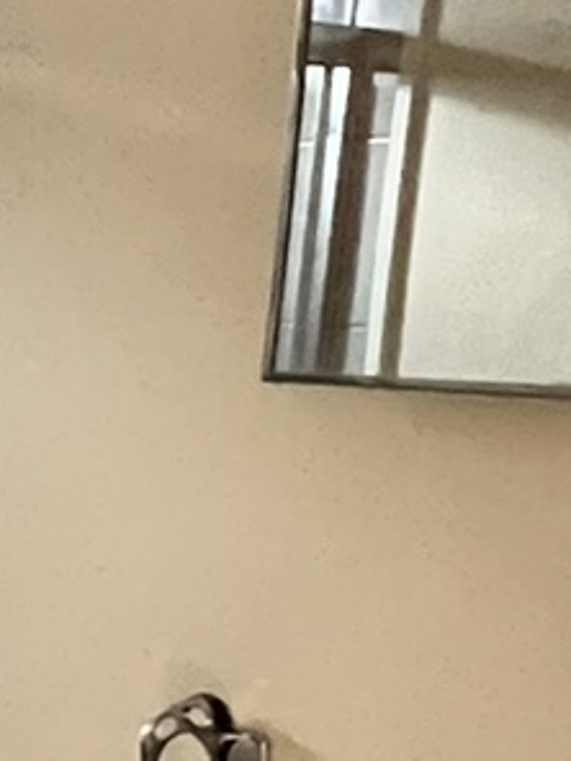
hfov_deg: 13.7
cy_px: 684
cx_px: -612
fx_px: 1979
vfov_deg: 21.3
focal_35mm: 90
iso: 1000
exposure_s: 1/60
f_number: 1.8
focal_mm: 1.57
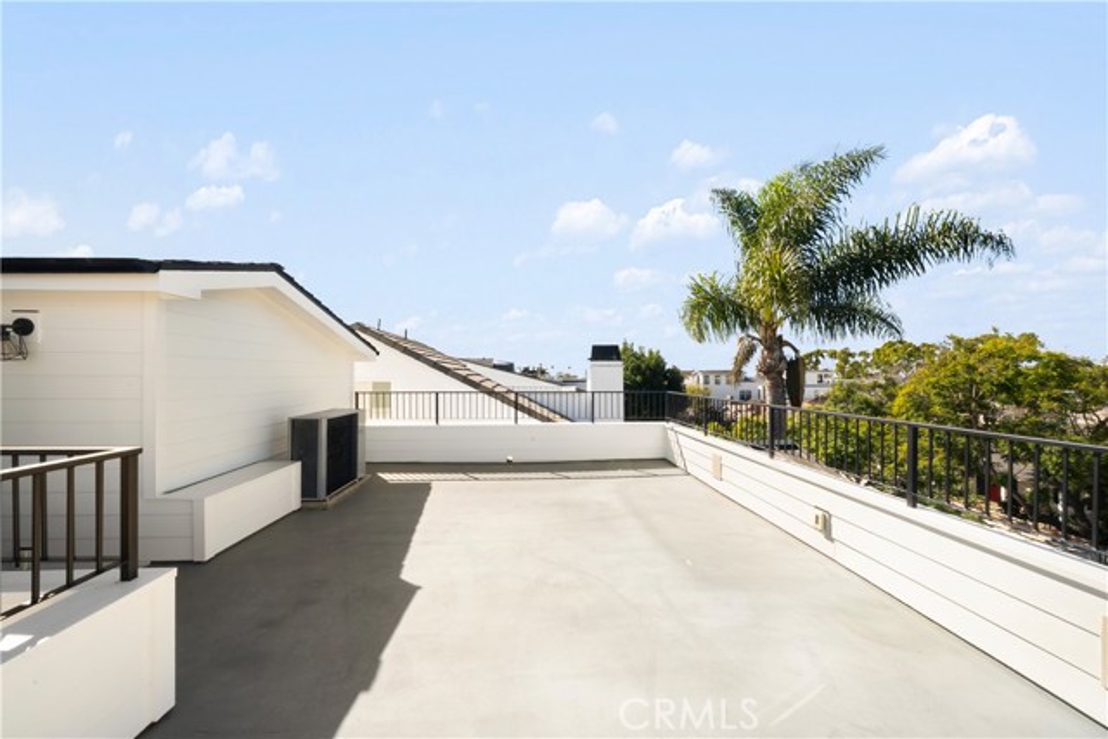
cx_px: 554
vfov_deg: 90.0
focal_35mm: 12
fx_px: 369
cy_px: 370
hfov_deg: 112.6
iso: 640
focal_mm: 12
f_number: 22
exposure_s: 1/30
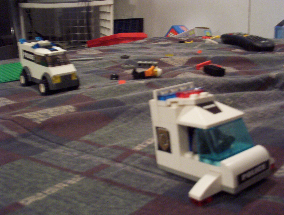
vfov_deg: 37.0
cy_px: 108
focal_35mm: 39
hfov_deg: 47.8
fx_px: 321
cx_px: 142
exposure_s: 1/8
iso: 200
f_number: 4.5
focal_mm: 6
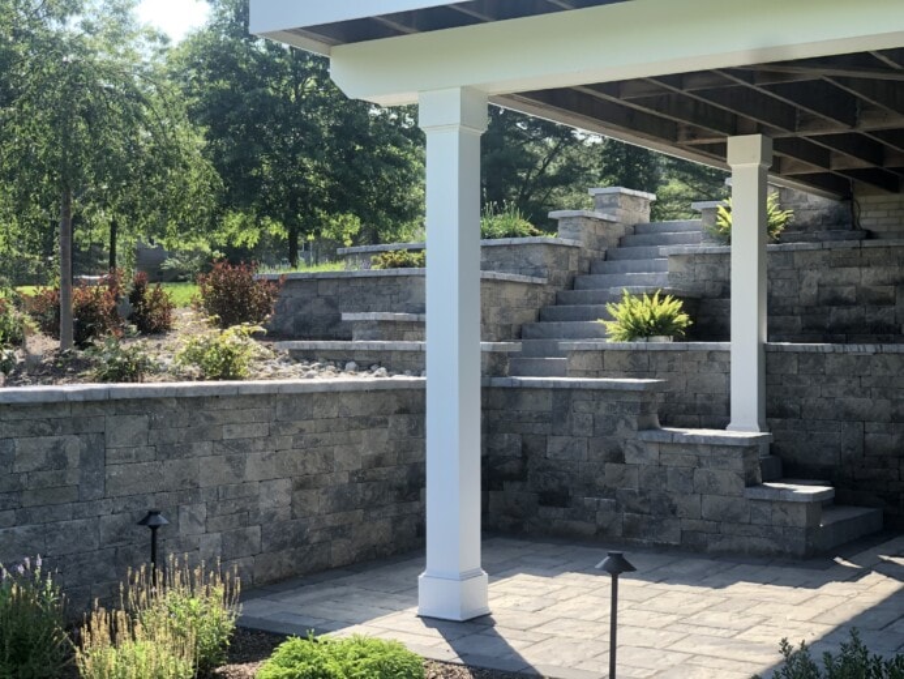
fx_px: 1358
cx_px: 452
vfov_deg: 28.0
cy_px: 340
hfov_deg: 36.8
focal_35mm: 52
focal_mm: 6
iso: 16
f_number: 2.4
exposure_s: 1/244
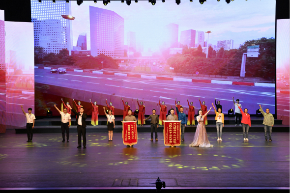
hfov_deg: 35.6
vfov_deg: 24.2
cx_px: 145
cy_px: 96
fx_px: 451
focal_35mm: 56
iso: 2000
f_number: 8
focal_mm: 56
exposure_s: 1/200
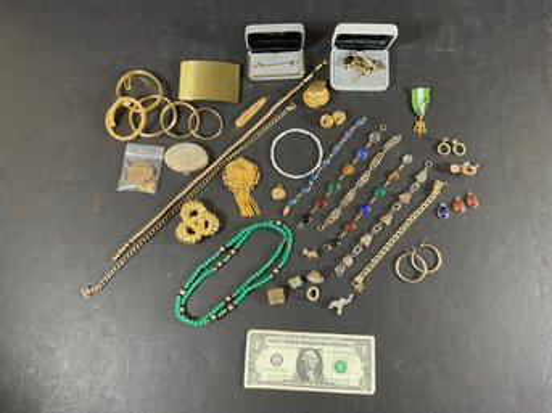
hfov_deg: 61.7
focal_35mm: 29
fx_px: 462
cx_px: 276
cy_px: 206
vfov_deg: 48.2
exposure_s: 1/60
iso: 80
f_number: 1.8
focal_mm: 3
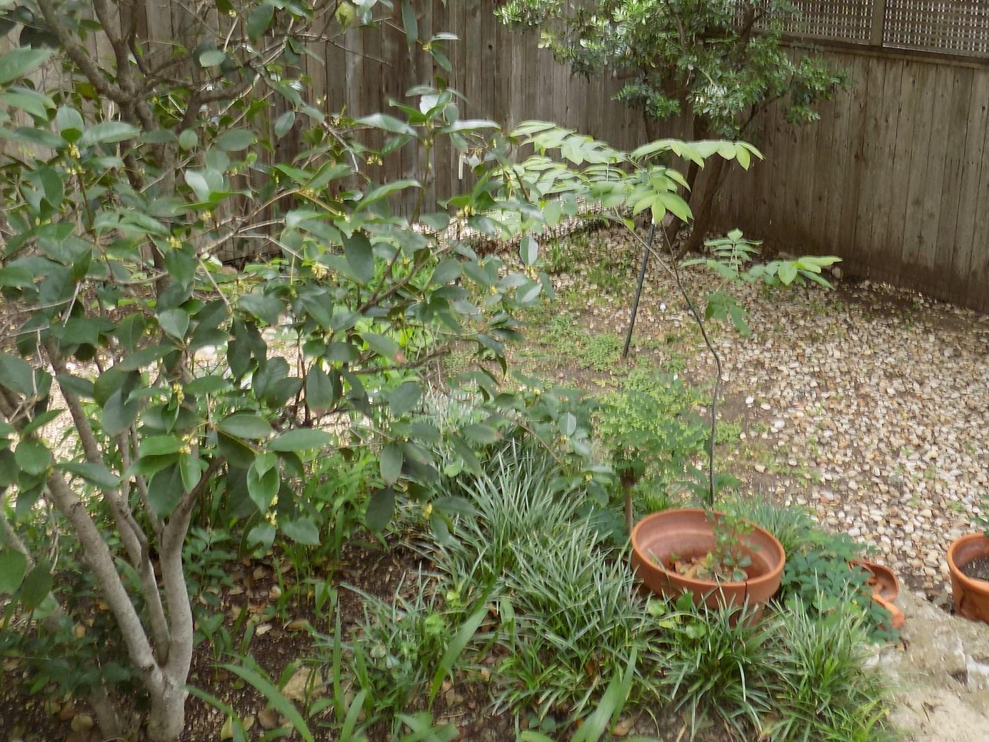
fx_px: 971
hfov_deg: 53.0
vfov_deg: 41.0
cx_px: 648
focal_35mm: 34
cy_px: 216
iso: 100
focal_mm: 4
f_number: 3.1
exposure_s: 1/30
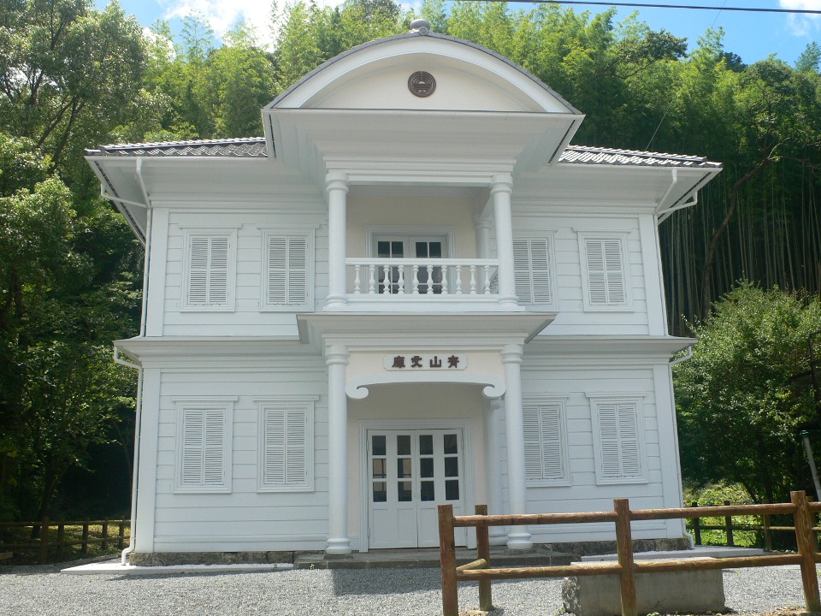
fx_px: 806
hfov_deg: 54.0
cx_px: 410
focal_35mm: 34
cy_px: 308
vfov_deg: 41.8
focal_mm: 6.3
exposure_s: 1/400
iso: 80
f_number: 4
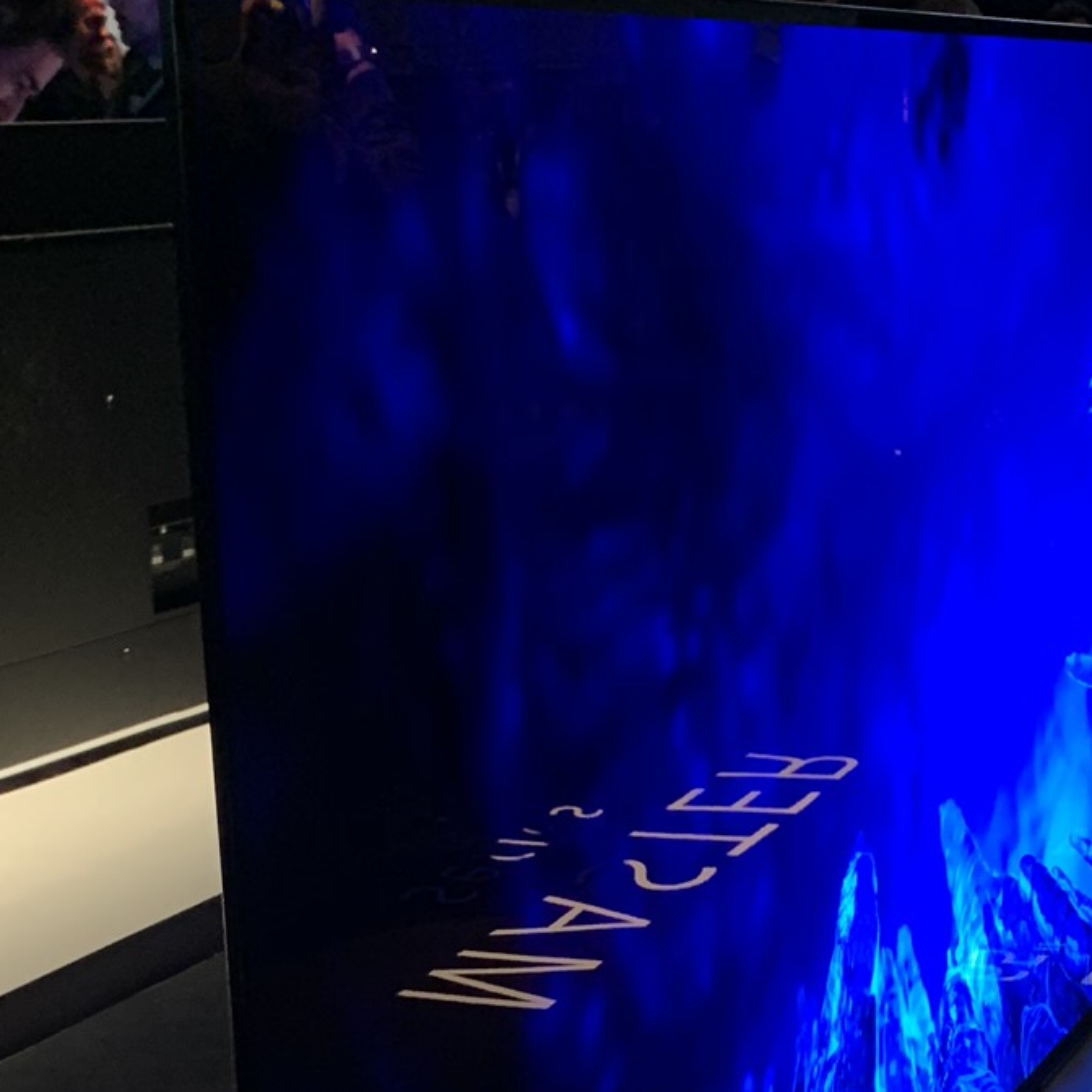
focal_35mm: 70
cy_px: 1060
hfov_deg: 24.6
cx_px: 476
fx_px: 2498
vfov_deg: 23.7
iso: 400
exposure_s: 1/60
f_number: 1.8
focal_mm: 4.25
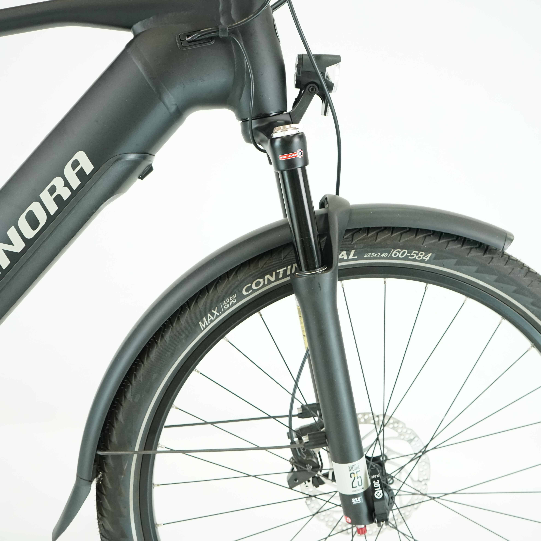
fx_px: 796
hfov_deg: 37.5
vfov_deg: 37.6
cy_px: 272
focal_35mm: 45
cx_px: 303
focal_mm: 35
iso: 2500
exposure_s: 1/200
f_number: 5
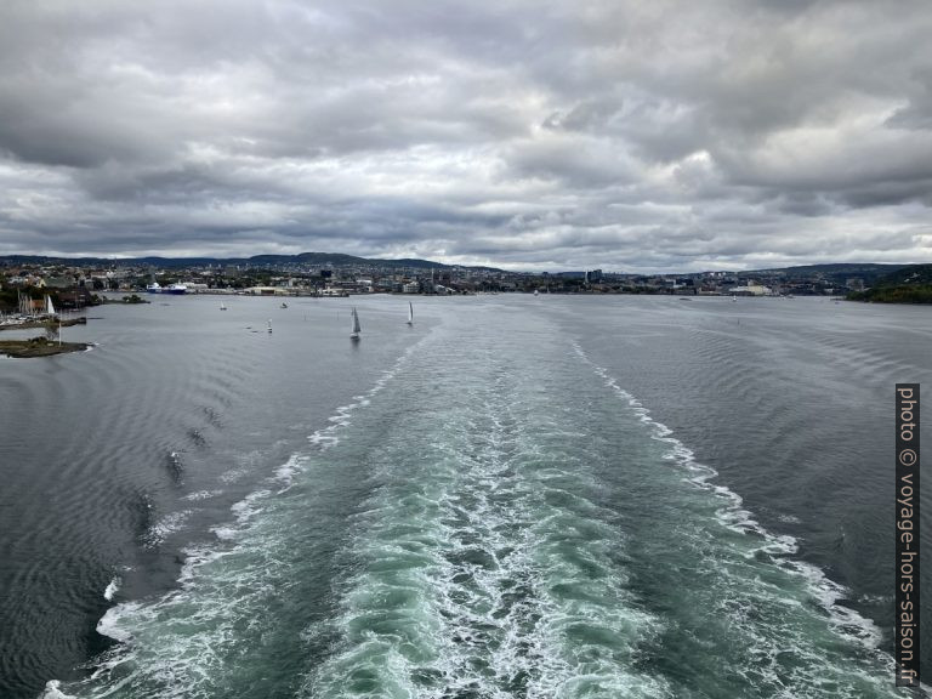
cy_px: 350
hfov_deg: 63.4
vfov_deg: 49.7
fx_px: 754
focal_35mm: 28
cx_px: 466
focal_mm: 4
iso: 32
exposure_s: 1/1143
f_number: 1.8
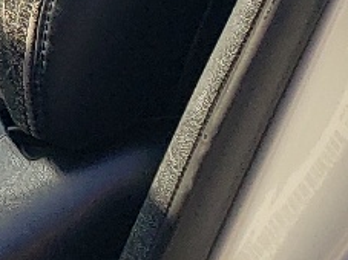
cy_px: -460
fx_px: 1839
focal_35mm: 183
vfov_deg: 7.4
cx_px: -632
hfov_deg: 9.1
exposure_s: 1/588
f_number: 1.5
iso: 50
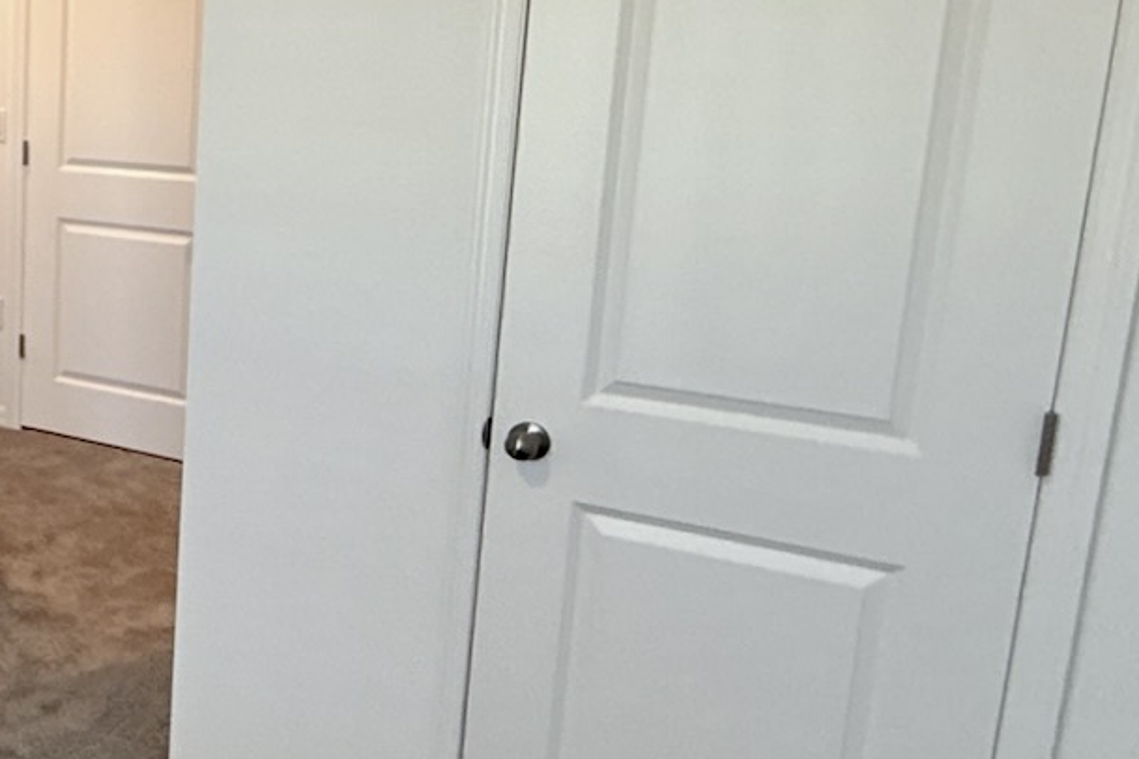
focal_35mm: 49
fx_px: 1550
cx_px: -322
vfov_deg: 27.5
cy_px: 297
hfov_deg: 31.6
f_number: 2.2
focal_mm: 2.22
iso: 100
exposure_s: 1/120
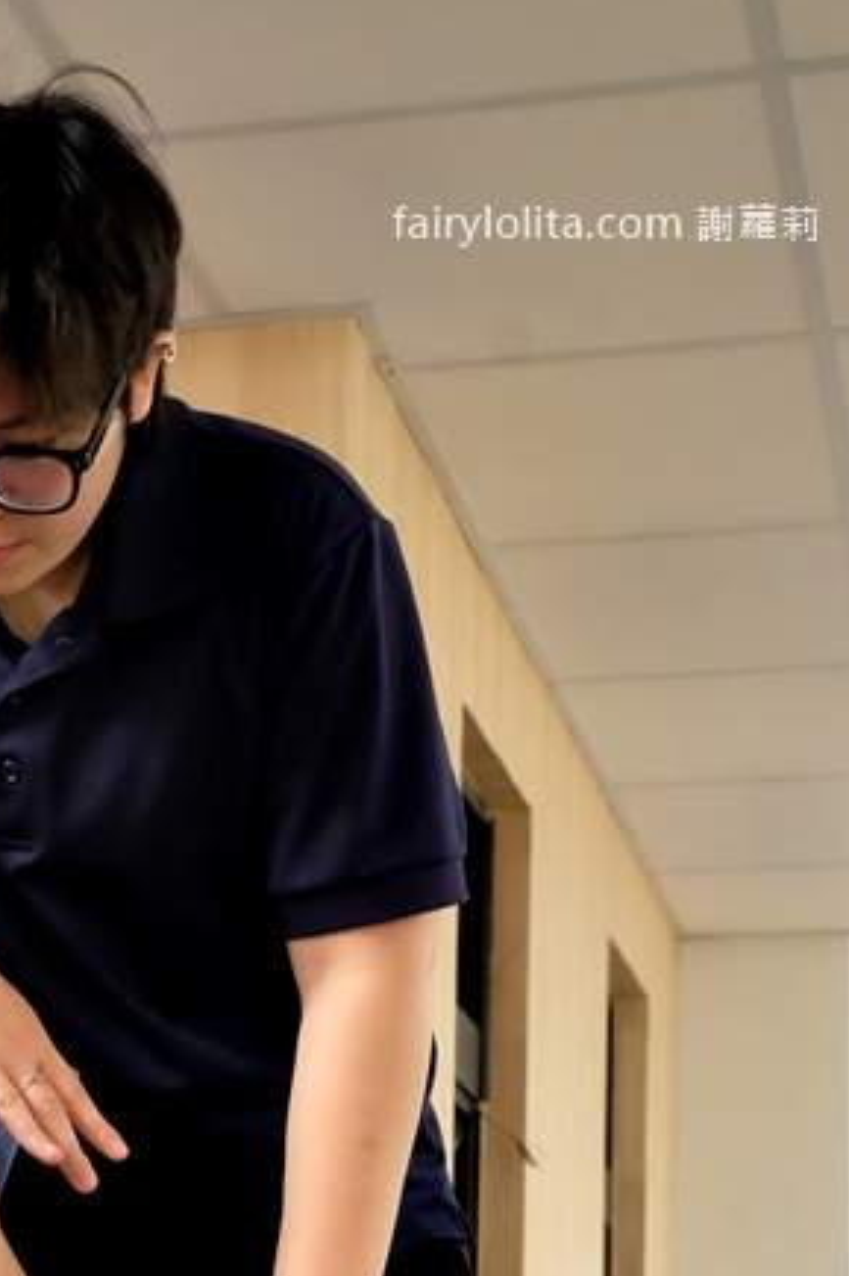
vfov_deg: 23.8
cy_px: 1164
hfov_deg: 16.2
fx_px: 2938
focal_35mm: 83
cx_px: 44
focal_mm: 26.6
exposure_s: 1/90
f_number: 4
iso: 4000
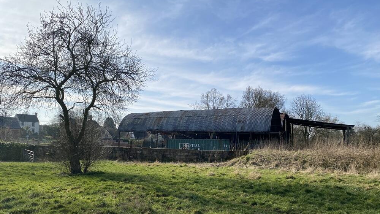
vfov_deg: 40.0
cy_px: 131
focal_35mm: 29
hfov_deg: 66.1
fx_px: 292
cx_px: 188
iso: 32
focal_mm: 4.25
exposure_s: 1/3610
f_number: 1.8
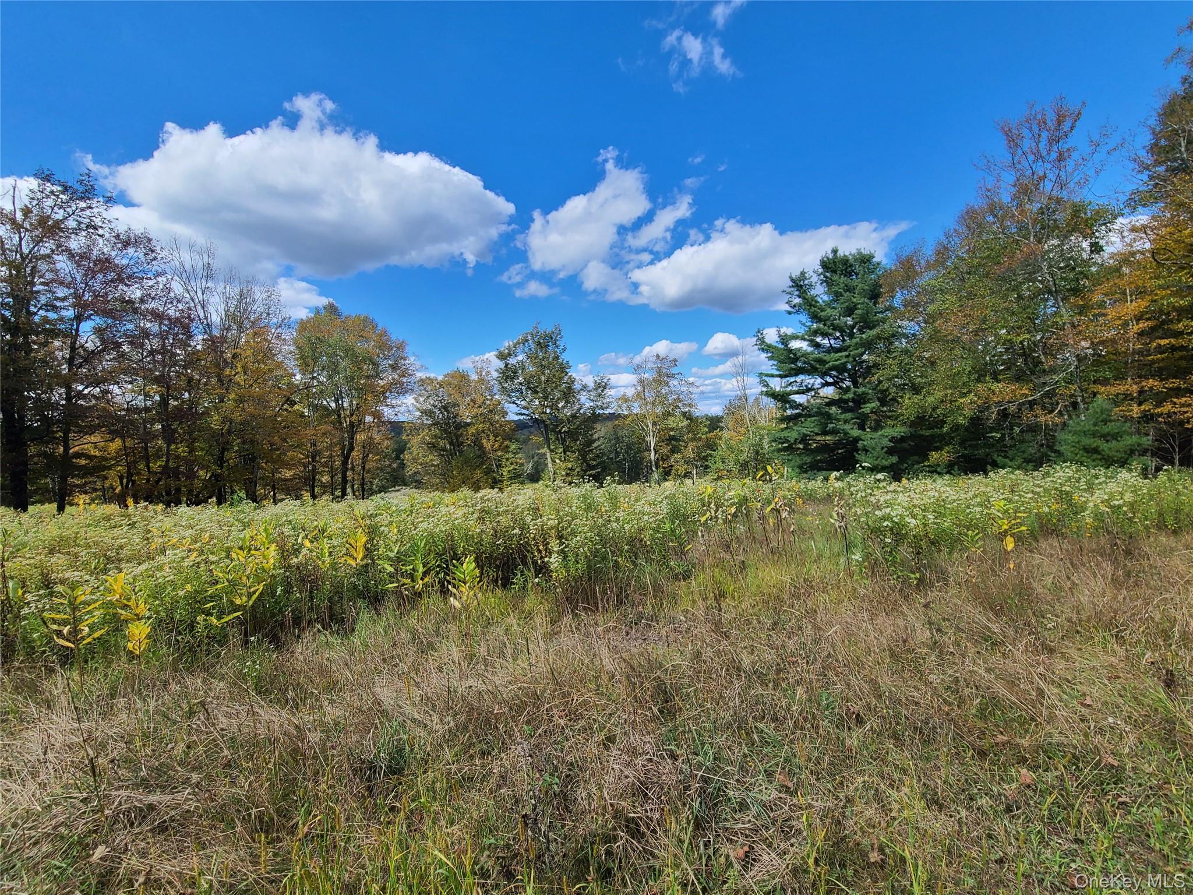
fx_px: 448
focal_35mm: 13
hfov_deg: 106.2
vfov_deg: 89.9
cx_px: 596
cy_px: 448
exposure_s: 1/1215
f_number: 2.2
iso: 50
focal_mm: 2.2
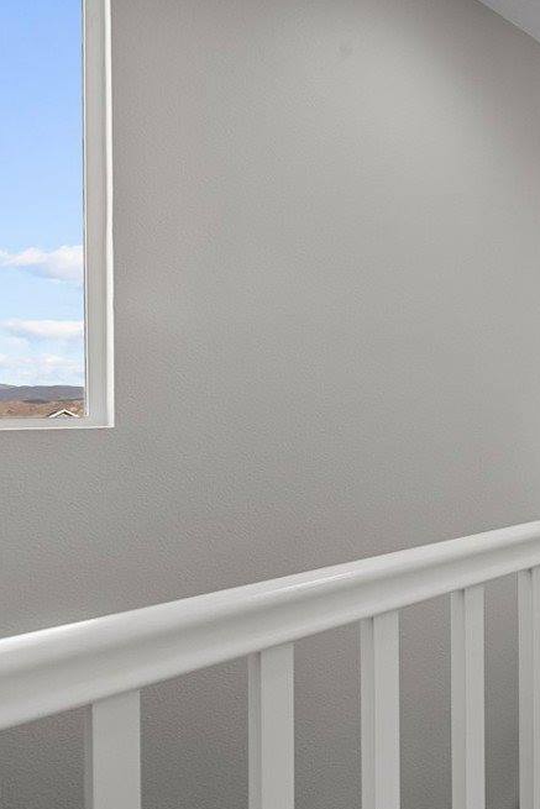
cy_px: 400
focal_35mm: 25
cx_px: 612
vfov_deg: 71.5
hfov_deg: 40.1
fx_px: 562
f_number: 8
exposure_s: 1/40
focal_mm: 16
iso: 2000
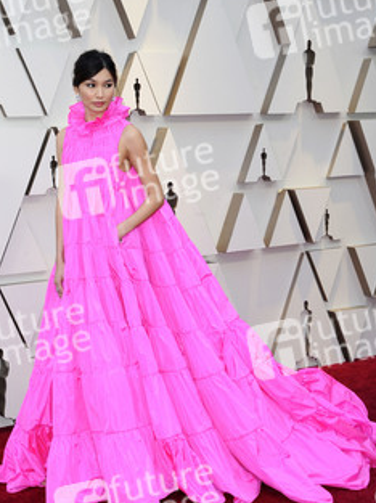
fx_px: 929
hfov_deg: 22.9
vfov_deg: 30.3
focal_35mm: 64
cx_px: 184
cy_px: 262
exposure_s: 1/250
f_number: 8
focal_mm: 52
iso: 800
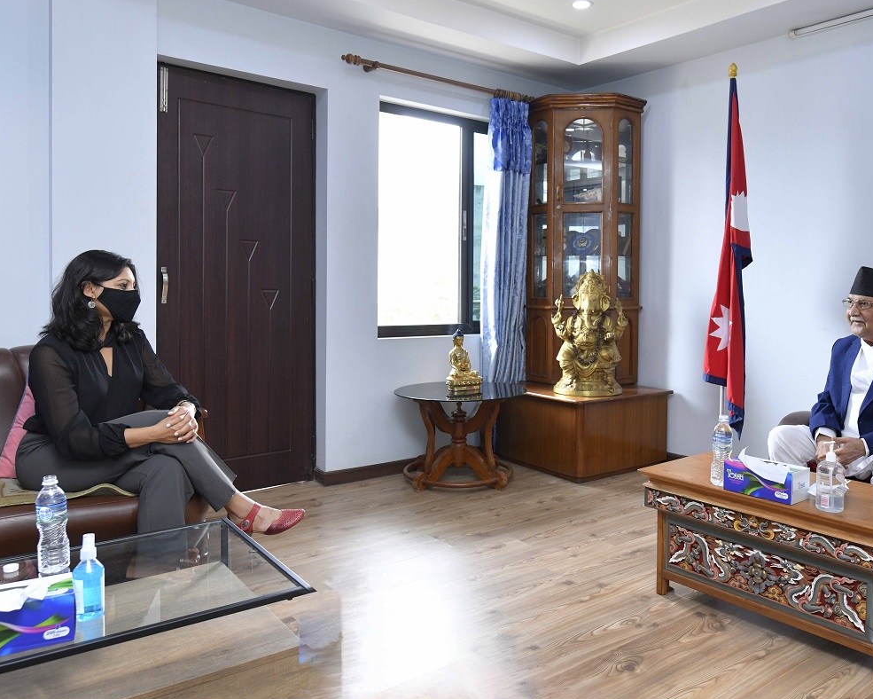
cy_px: 346
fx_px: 620
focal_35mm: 24
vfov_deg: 58.8
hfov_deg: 70.0
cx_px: 487
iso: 1250
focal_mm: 21
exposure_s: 1/80
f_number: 5
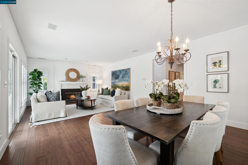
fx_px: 103
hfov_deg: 100.4
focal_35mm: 15
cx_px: 124
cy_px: 82
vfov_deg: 77.3
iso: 80
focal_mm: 15
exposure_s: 1/1.25
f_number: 16
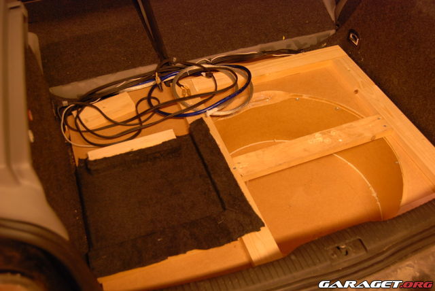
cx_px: 218
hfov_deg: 53.1
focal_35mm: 36
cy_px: 146
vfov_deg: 36.9
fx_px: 435
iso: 500
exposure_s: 1/10
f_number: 4
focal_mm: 24
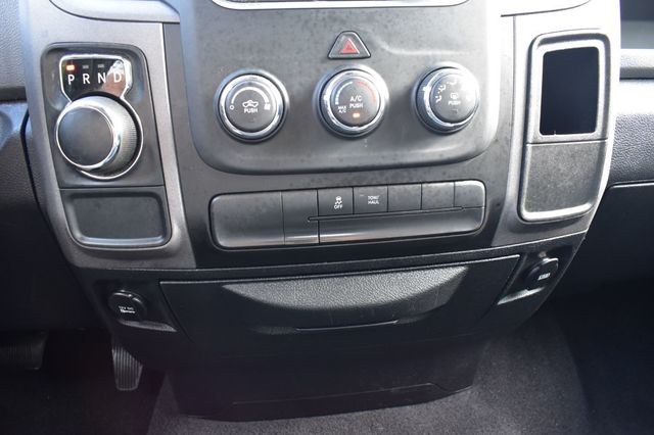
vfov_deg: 47.9
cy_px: 218
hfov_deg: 67.4
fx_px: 490
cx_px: 327
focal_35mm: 27
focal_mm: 18
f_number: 6.3
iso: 1100
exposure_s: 1/15
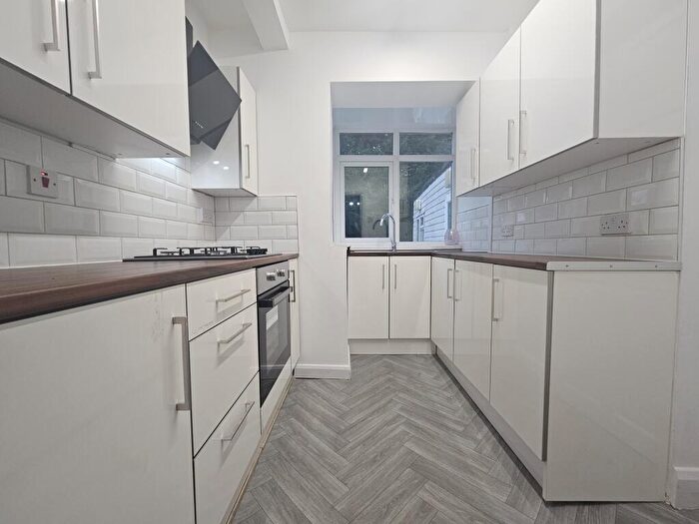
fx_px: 263
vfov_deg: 89.9
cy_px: 262
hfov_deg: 106.2
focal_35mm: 13
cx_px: 350
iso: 80
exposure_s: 1/50
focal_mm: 2.2
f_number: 2.2
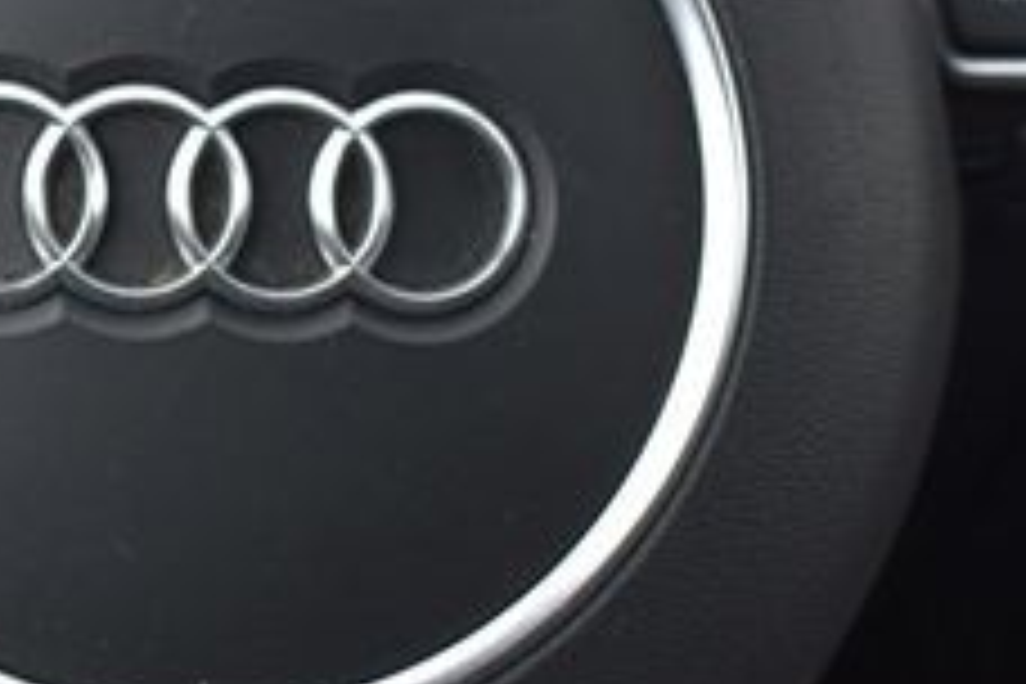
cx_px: 144
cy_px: -25
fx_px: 2878
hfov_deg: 19.9
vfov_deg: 13.3
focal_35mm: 101
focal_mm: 24
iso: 400
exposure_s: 1/250
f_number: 4
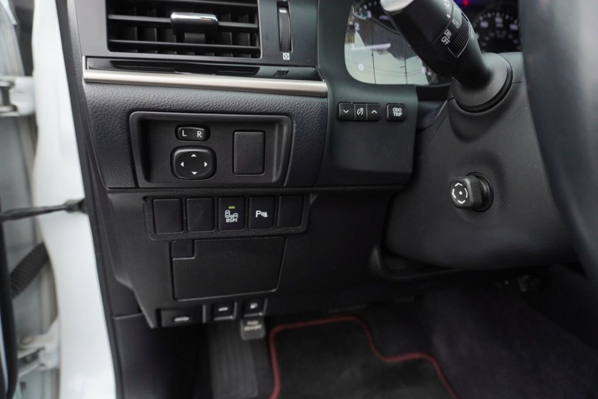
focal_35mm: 24
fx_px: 399
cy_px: 200
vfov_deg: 53.2
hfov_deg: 73.7
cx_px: 299
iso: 400
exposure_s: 1/320
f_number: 4
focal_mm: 16
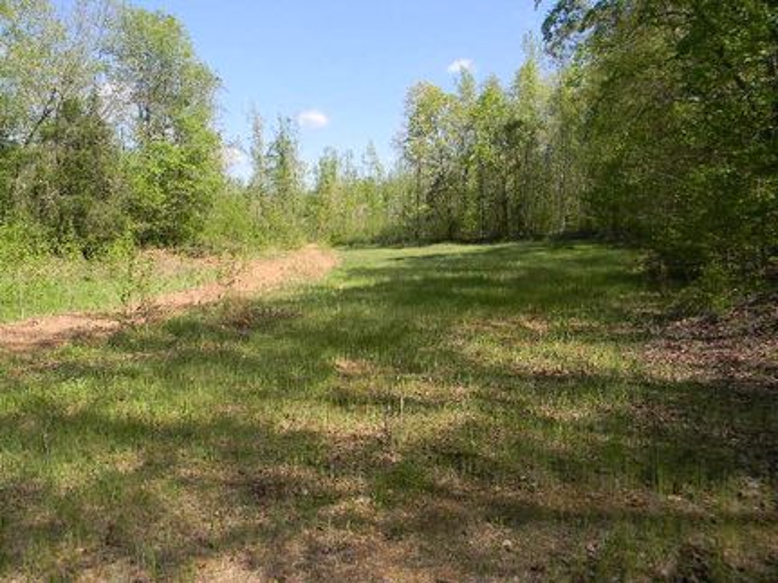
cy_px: 292
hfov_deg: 63.5
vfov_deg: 49.7
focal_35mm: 28
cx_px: 389
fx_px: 629
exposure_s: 1/450
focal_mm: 5
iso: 80
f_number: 3.5
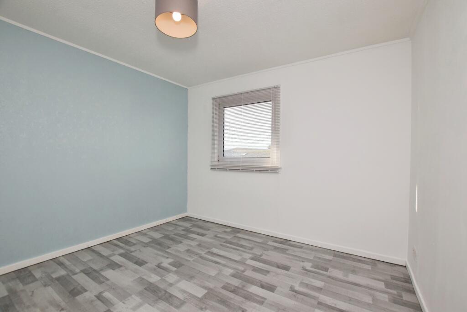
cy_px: 156
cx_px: 234
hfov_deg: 100.4
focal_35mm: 15
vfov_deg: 77.3
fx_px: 195
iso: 400
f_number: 7.1
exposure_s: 1/200
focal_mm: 10
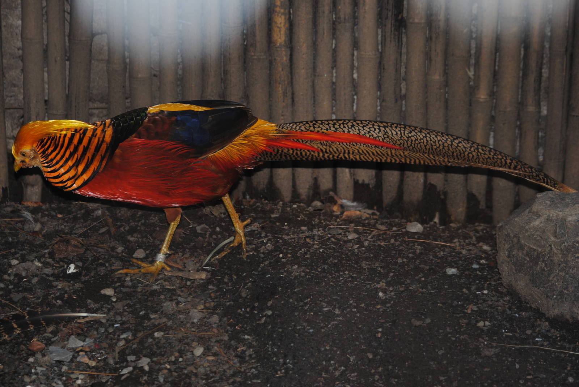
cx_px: 290
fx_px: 1691
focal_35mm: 105
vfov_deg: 13.1
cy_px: 194
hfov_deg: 19.4
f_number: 4.5
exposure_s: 1/60
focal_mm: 70
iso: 200
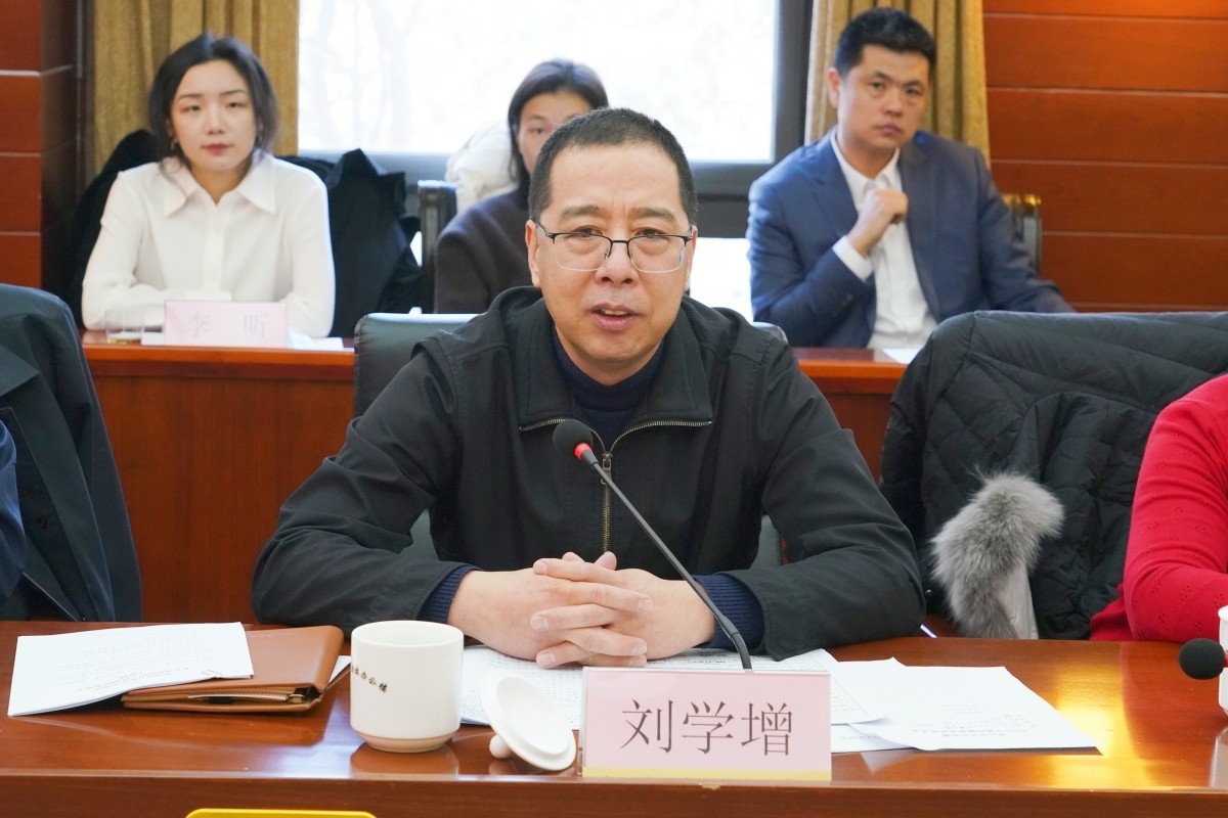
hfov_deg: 31.9
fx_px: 2149
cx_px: 614
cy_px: 409
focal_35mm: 63
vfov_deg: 21.6
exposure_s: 1/100
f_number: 7.1
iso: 4000
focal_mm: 63
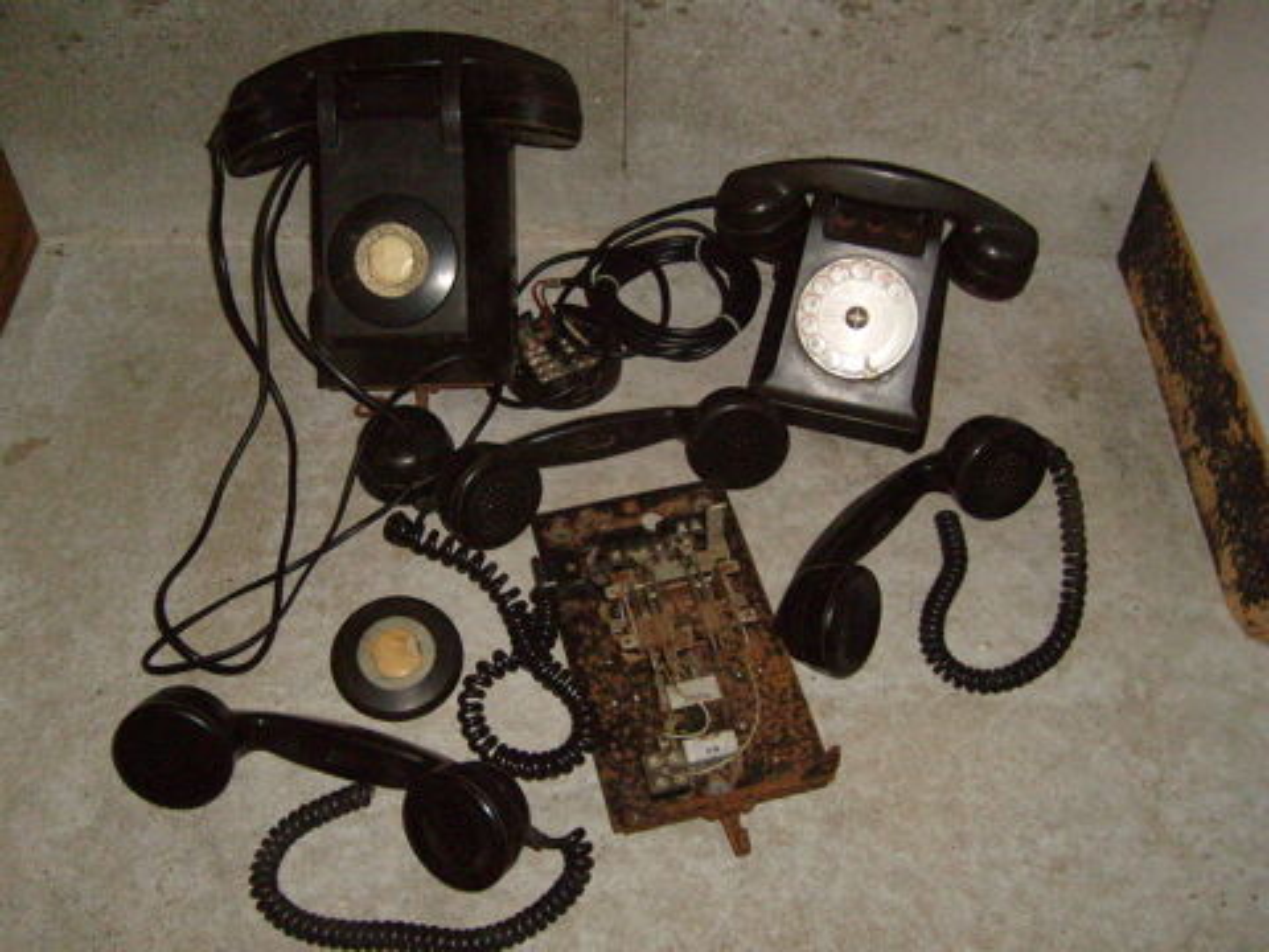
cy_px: 476
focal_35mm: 35
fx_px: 1283
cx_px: 634
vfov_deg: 40.7
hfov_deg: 52.6
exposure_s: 1/45
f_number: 2.8
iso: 400
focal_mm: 5.8
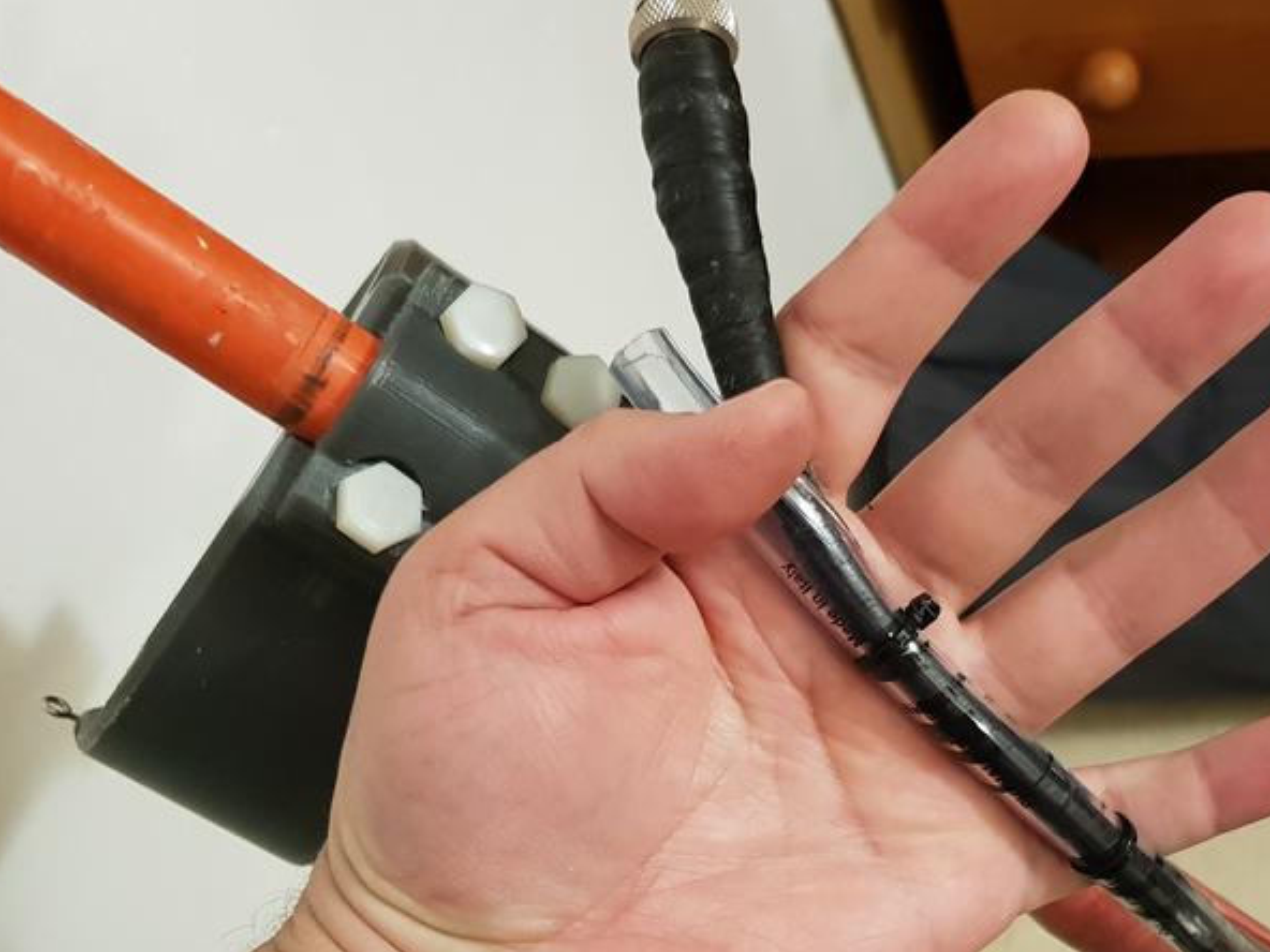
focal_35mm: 45
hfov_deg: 41.9
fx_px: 1651
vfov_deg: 31.6
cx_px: 744
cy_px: 716
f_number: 1.7
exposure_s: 1/11
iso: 200
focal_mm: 4.3
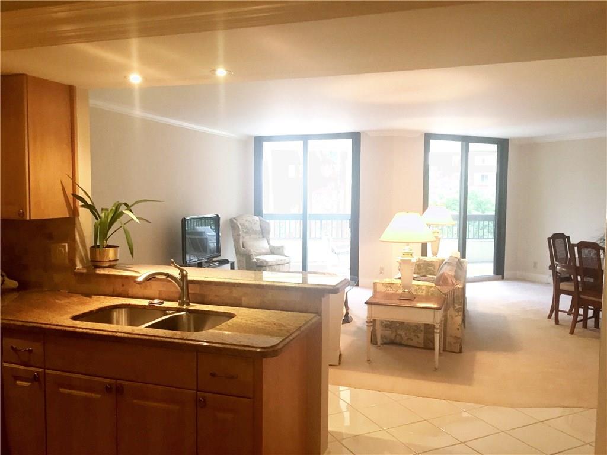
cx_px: 304
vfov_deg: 48.2
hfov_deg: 61.7
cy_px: 228
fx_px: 509
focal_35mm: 29
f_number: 2.2
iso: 80
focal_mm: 4.15
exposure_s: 1/30
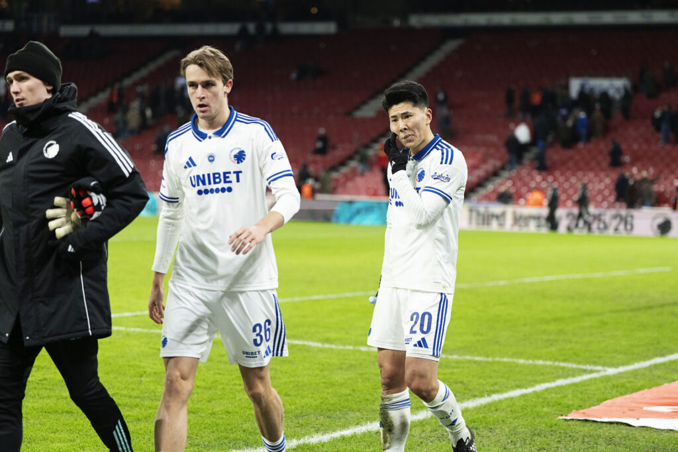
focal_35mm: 98
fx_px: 1846
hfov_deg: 20.8
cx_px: 339
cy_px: 226
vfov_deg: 14.0
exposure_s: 1/1000
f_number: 2.8
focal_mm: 98
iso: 2000
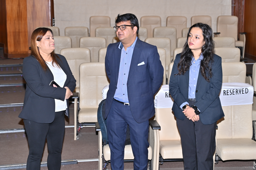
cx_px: 128
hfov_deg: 33.4
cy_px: 85
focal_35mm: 60
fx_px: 426
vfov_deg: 22.6
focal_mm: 60
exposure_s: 1/160
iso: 400
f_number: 5.6
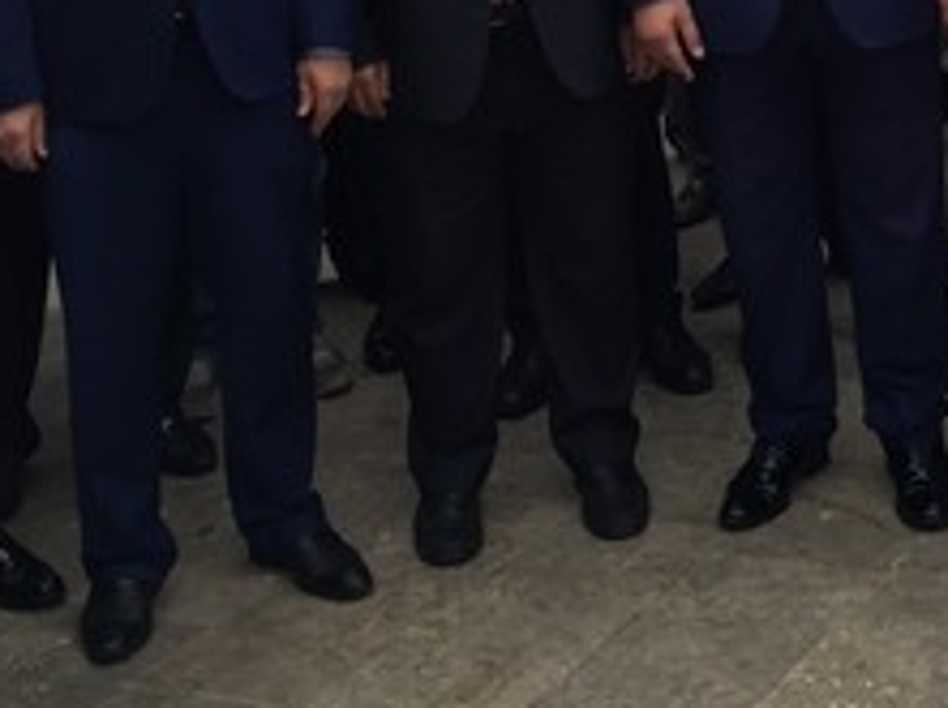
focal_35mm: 88
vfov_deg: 15.6
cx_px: 931
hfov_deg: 21.6
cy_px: -318
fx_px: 2406
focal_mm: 4.15
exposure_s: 1/659
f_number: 2.2
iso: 32
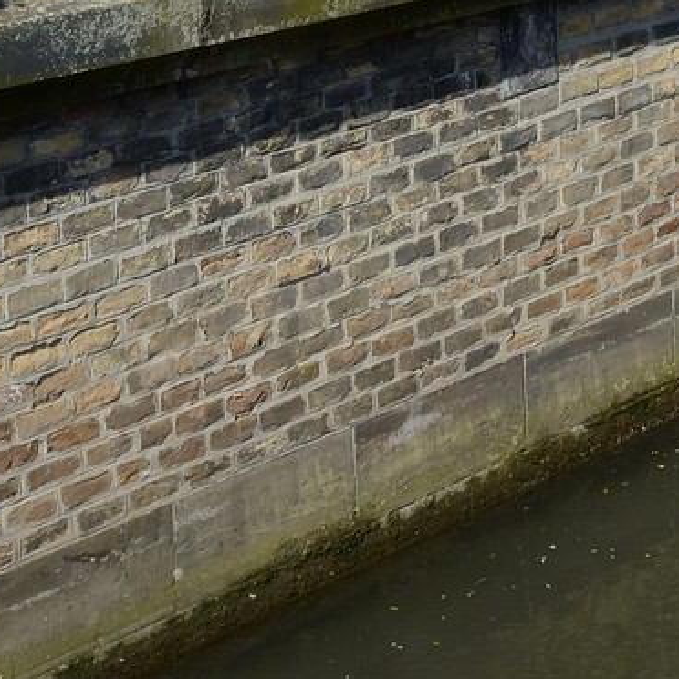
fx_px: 2596
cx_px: 743
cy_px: -630
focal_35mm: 117
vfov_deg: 13.1
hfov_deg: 14.6
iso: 200
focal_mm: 32
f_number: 10
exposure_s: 1/400
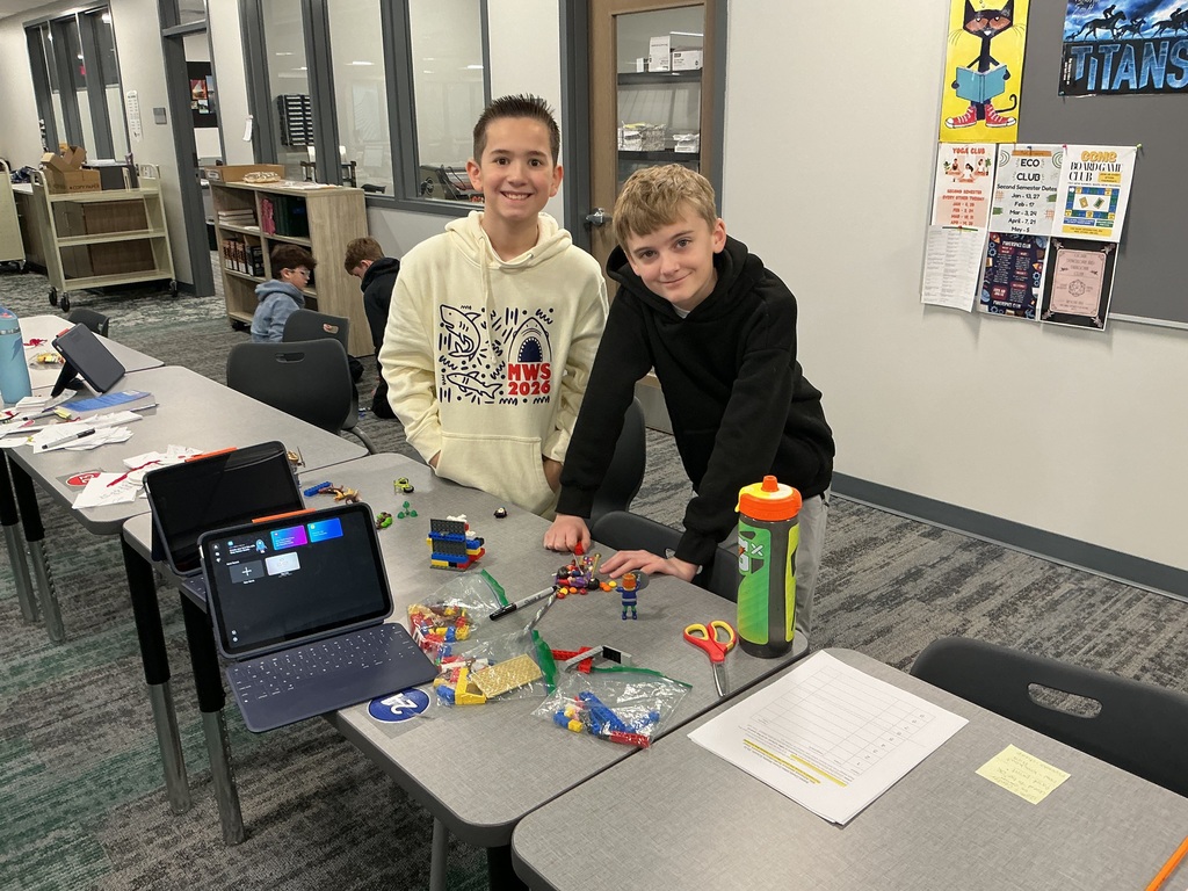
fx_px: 995
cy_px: 446
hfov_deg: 61.7
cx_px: 594
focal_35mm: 29
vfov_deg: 48.2
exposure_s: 1/60
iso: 100
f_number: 1.8
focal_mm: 3
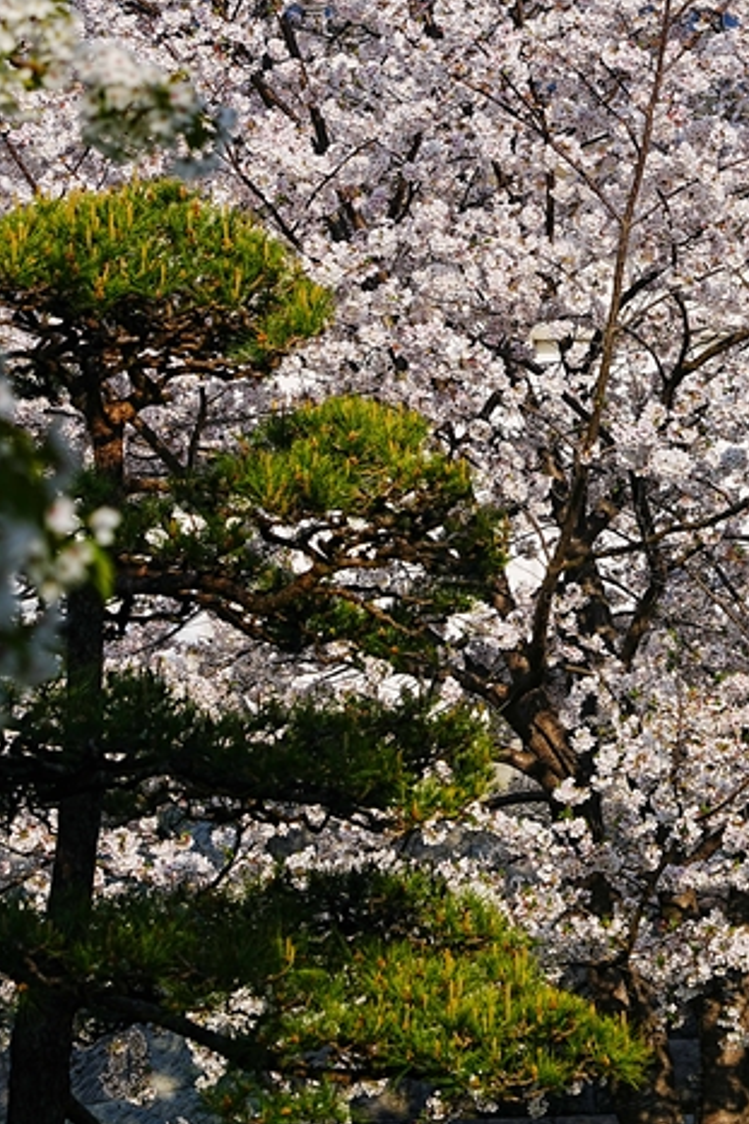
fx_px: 5621
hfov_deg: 7.6
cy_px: 267
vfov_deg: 11.4
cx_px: 611
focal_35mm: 180
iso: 100
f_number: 7.1
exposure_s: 1/400
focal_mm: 105
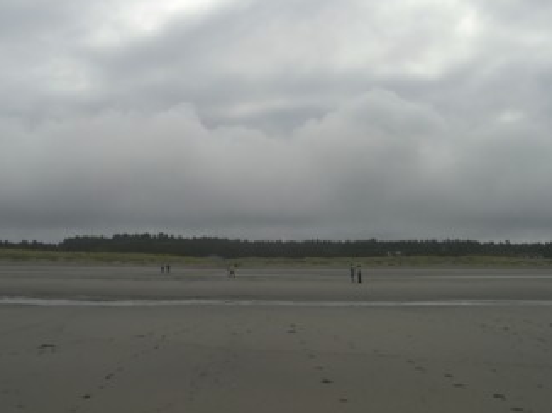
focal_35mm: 42
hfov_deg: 44.8
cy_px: 212
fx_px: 669
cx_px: 273
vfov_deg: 34.3
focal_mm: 6.3
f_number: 4.4
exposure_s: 1/1000
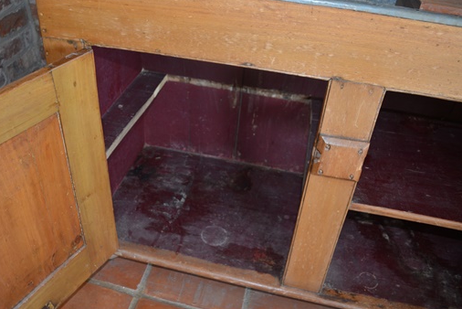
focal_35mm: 32
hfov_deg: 58.4
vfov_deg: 41.2
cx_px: 196
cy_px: 150
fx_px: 411
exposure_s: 1/60
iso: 720
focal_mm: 18
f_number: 3.5
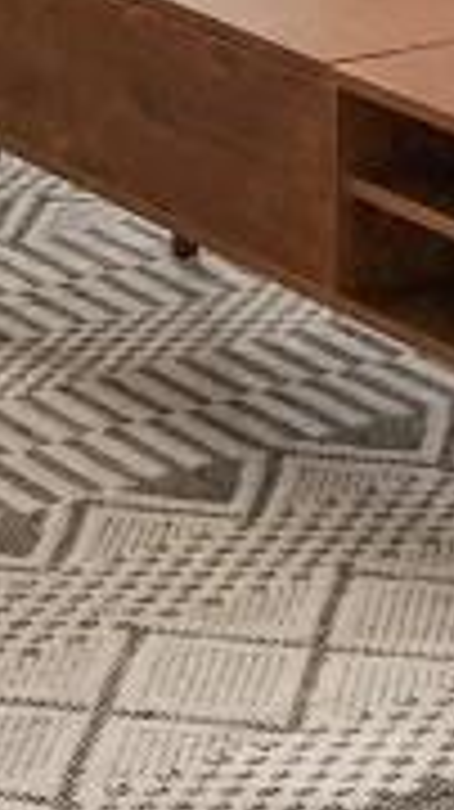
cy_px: -742
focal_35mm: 174
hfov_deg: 7.0
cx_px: 283
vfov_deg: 11.3
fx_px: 3731
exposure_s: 1/30
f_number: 1.8
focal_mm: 4
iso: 40
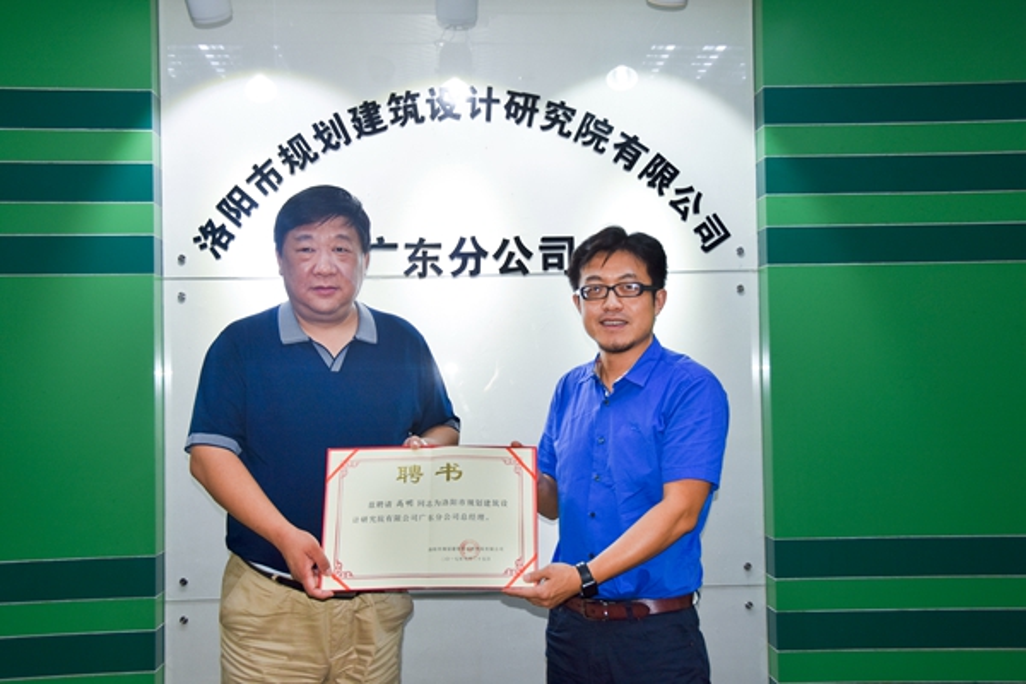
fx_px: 1197
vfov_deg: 31.9
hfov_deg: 46.4
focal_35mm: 42
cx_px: 513
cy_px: 342
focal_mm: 28
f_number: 4
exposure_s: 1/125
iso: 220
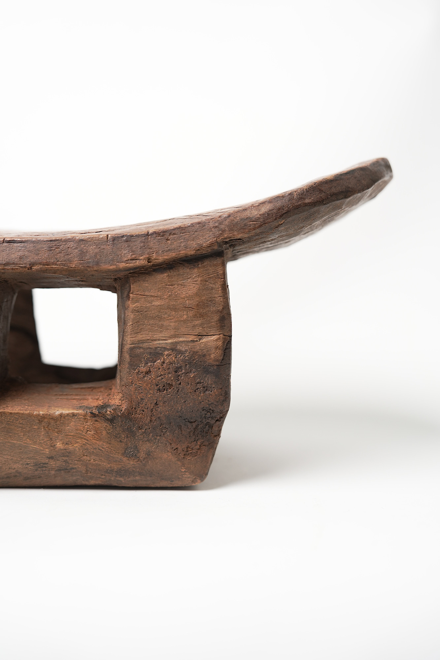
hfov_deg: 29.9
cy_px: 330
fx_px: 825
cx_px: 220
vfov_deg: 43.6
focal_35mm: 45
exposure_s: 1/100
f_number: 2.8
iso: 320
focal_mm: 45
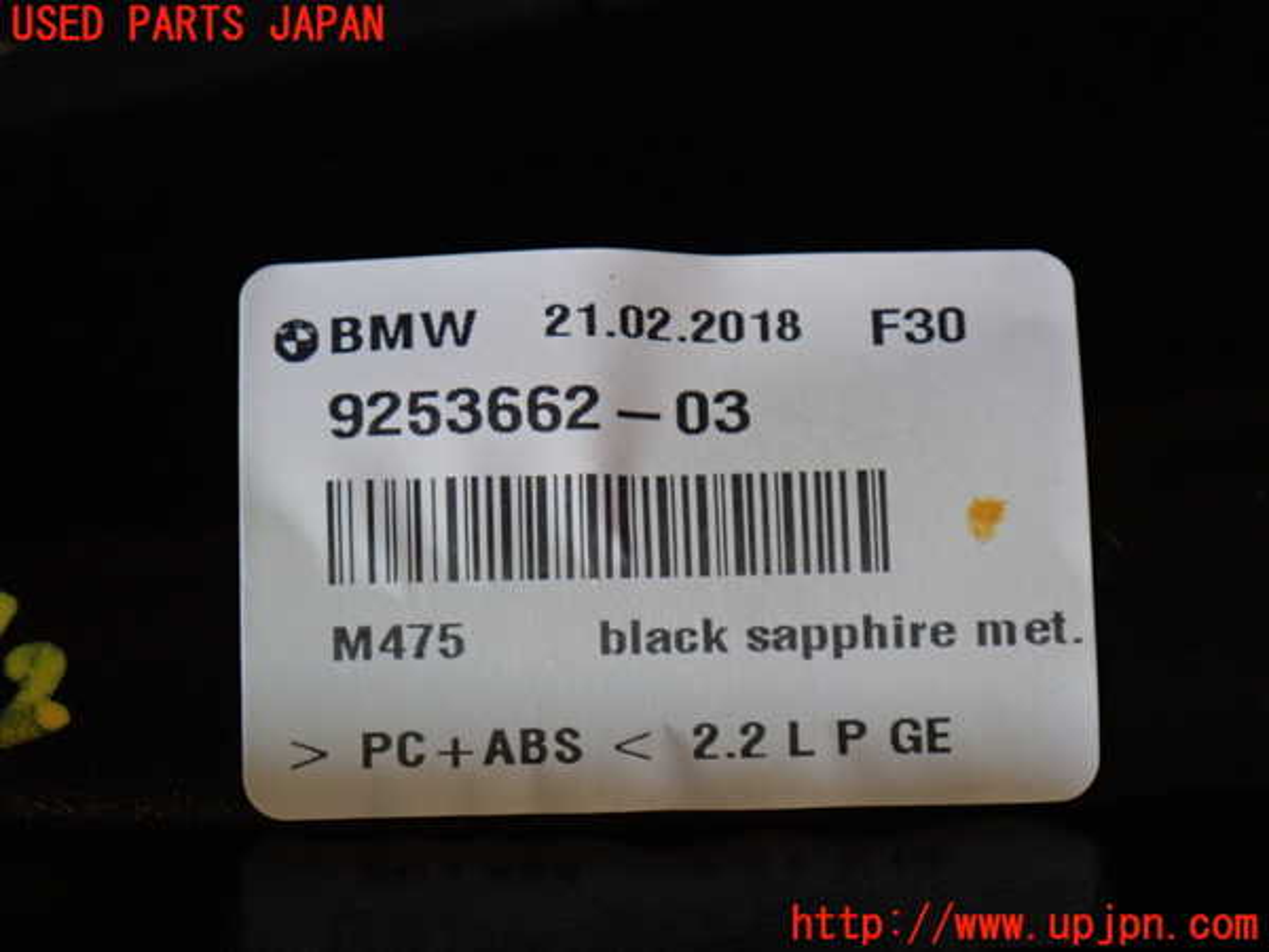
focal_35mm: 94
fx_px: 3446
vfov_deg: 15.7
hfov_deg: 20.9
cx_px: 634
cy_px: 476
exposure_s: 1/60
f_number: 4.7
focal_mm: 16.79
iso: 800
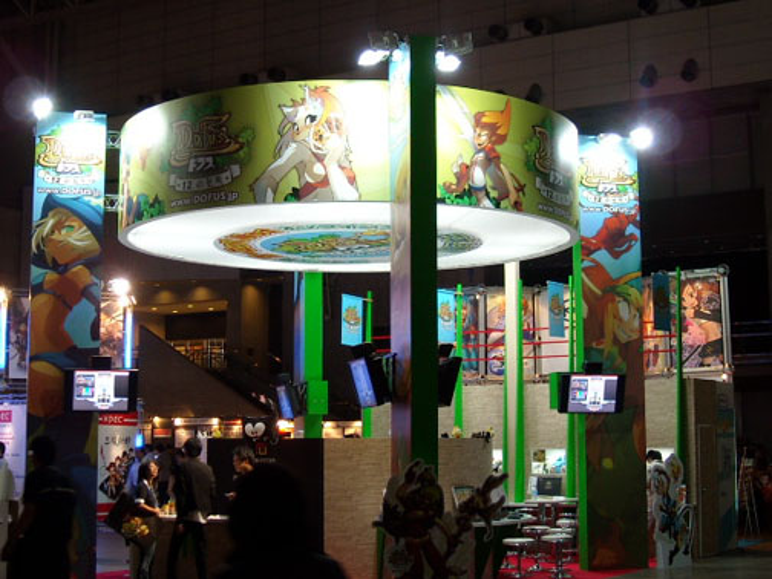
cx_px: 386
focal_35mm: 35
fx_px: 781
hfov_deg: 52.6
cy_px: 290
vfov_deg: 40.7
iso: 64
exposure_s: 1/16
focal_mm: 5.7
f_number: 2.8
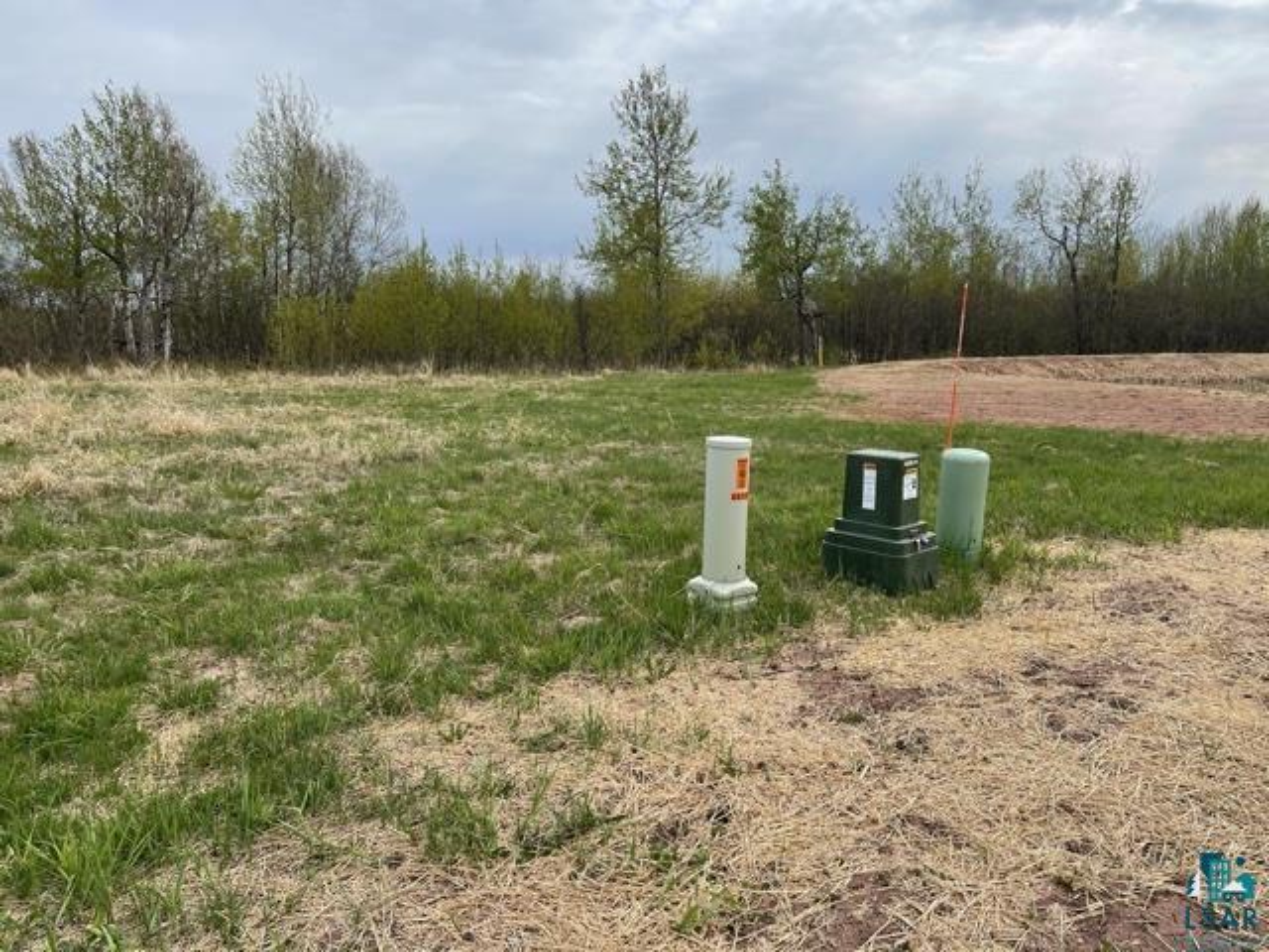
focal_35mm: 26
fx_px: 953
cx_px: 634
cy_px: 476
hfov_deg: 67.3
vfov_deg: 53.1
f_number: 1.6
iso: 32
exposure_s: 1/3663
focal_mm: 5.1
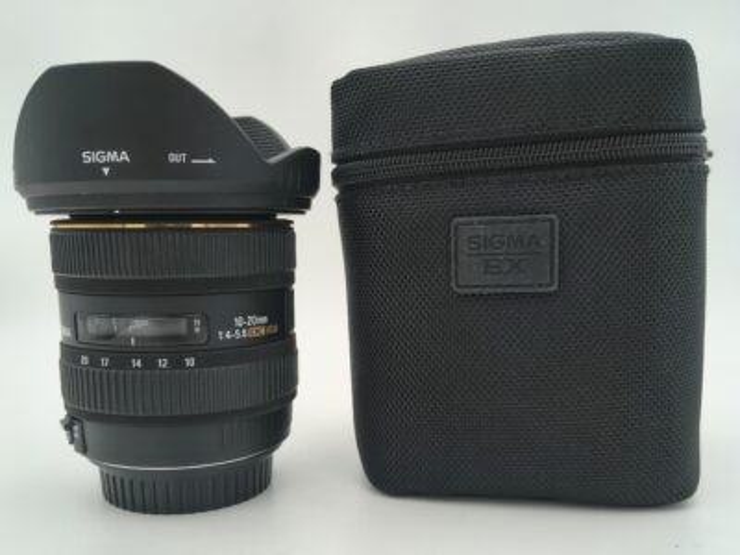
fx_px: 513
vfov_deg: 56.8
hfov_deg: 71.6
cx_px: 370
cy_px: 278
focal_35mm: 24
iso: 100
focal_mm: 5.56
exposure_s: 1/434
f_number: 1.8
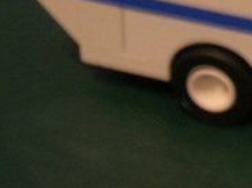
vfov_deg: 5.9
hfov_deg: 7.8
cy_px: -44
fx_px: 1803
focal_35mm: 248
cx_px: 404
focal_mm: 9.7
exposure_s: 1/3.7
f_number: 3.5
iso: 95
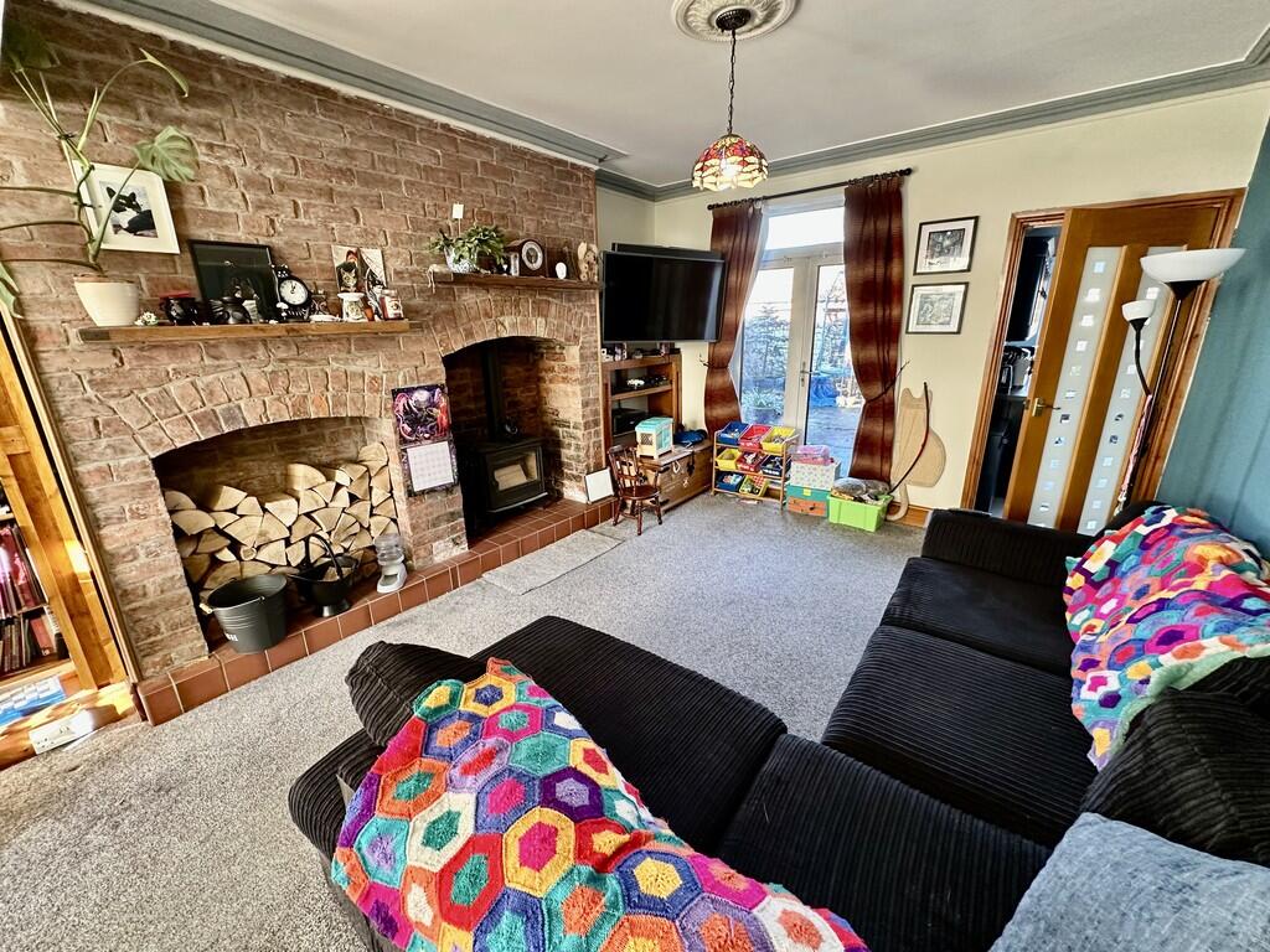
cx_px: 635
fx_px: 514
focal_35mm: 14
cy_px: 476
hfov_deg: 102.1
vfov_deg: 85.7
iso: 320
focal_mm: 2.22
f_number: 2.2
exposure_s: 1/93
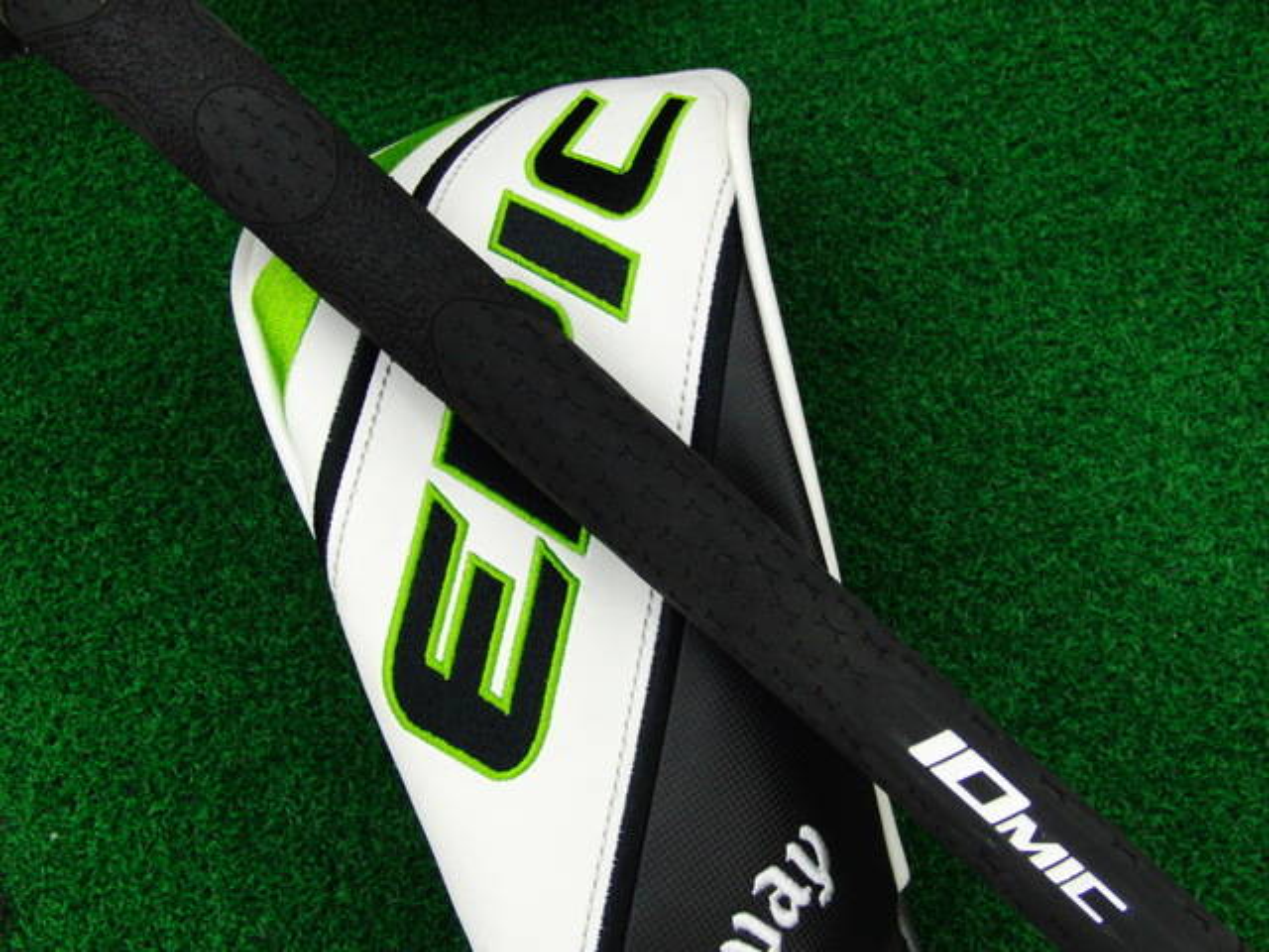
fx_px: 1356
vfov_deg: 38.7
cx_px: 634
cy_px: 476
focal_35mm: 37
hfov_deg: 50.1
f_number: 3.6
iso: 400
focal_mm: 6.42
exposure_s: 1/80
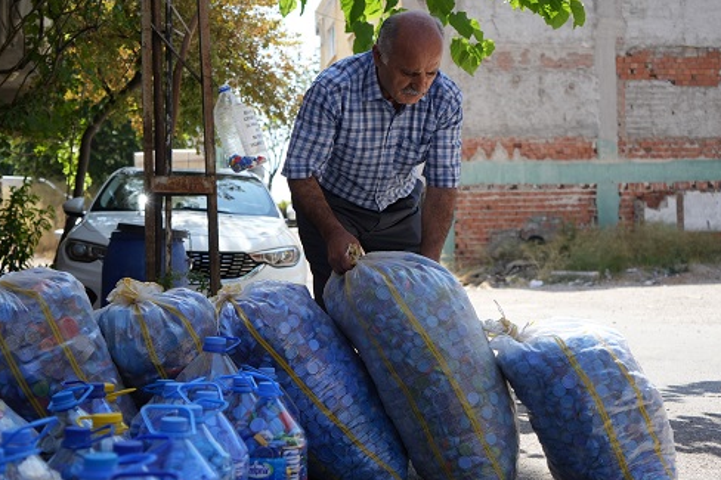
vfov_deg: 28.0
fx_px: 961
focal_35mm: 48
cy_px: 266
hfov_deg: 41.0
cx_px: 303
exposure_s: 1/1250
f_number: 4
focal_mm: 39
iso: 320
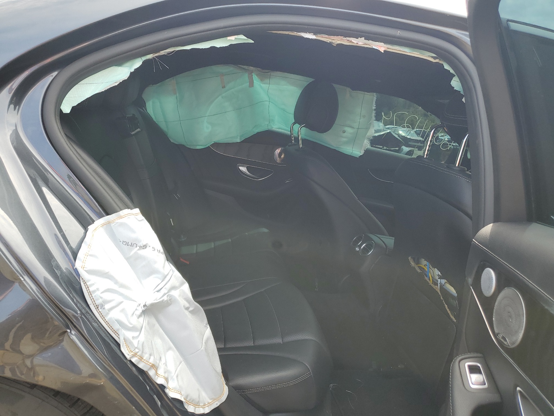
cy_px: 208
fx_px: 416
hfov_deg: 67.3
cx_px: 277
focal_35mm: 26
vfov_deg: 53.1
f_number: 1.5
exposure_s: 1/556
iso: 50
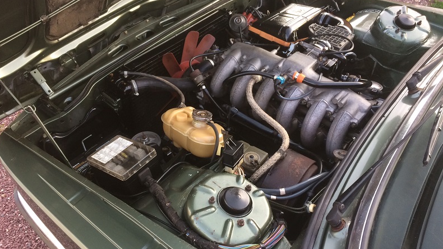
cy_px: 152
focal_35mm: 32
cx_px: 219
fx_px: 376
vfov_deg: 36.5
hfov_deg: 61.0
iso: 40
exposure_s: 1/33
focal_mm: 4.15
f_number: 2.2
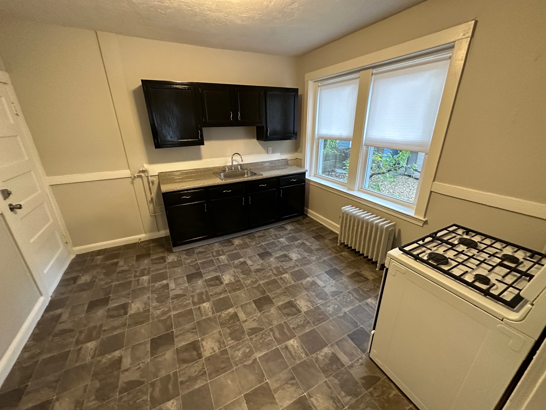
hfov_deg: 102.1
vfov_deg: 85.7
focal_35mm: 14
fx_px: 221
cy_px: 205
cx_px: 273
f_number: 2.2
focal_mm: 2.22
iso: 640
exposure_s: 1/60
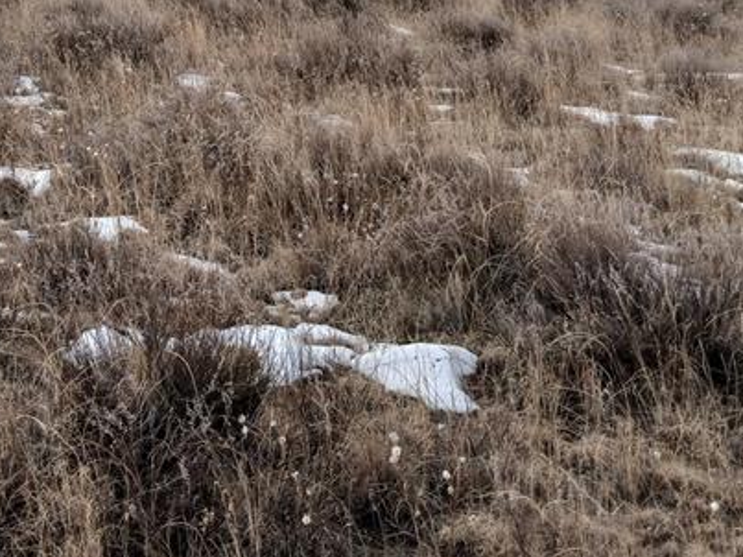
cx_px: 160
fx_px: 1416
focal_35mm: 66
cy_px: -64
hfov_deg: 28.8
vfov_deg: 21.1
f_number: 1.8
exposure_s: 1/514
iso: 20
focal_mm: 3.98
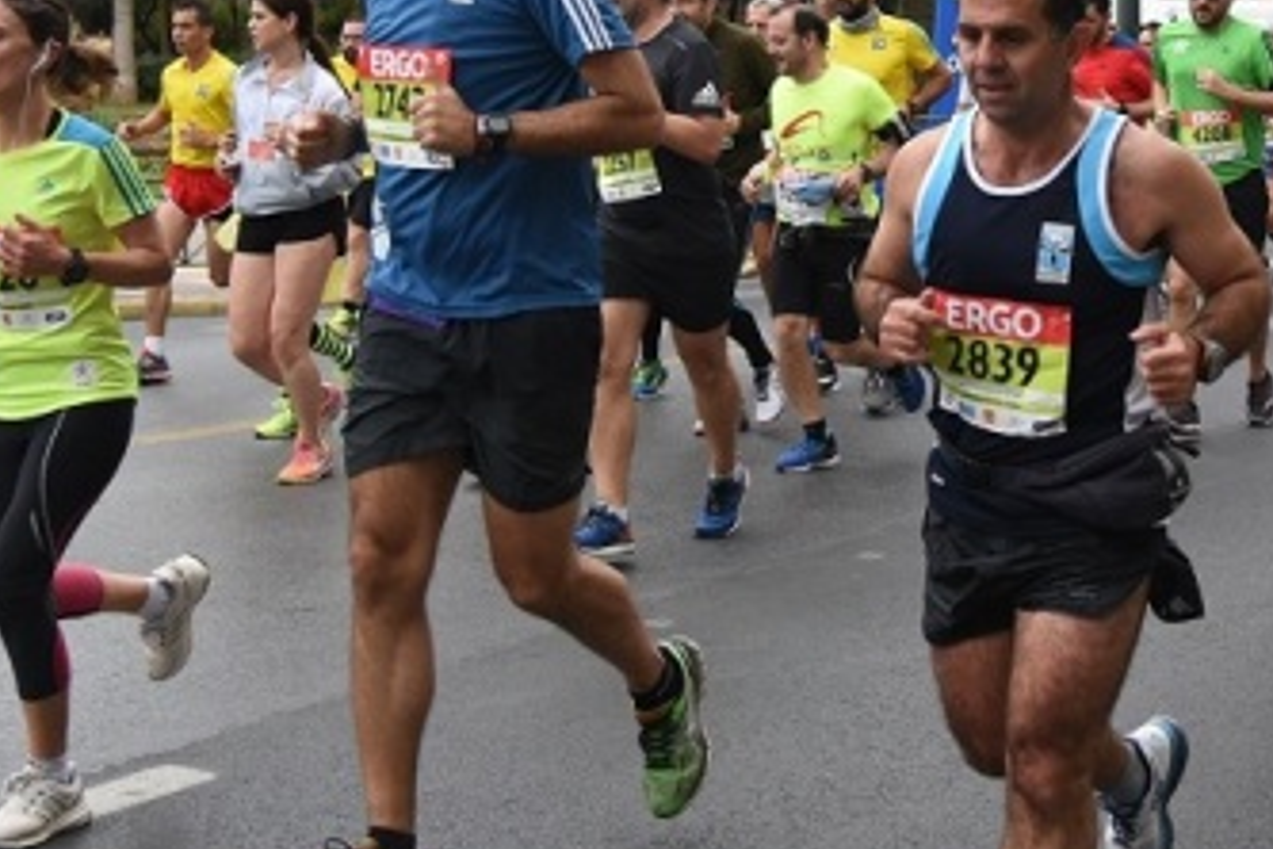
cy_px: -31
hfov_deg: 28.0
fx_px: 2546
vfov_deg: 18.4
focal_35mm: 72
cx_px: 807
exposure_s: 1/1250
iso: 1600
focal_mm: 30
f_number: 4
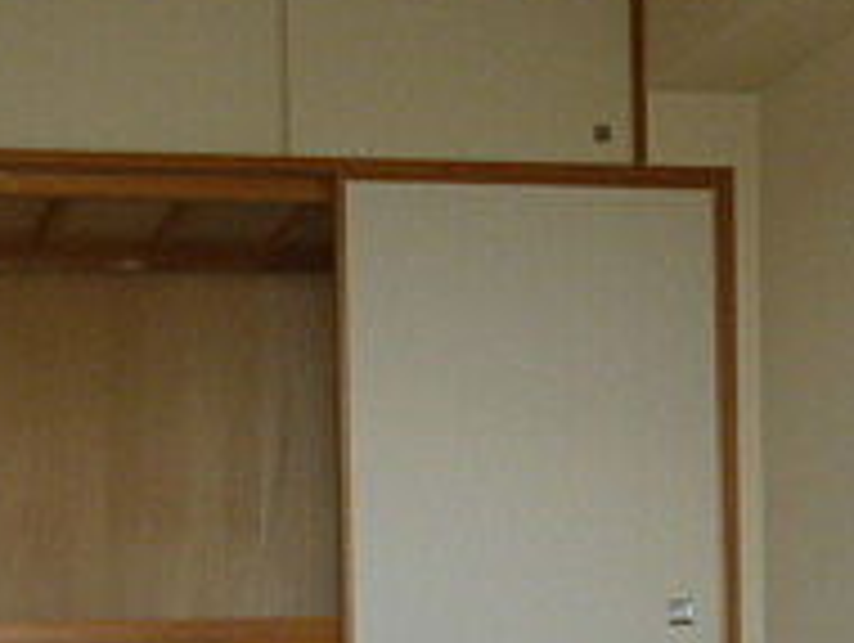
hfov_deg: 23.1
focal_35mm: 84
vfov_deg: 16.9
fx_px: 2075
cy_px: 760
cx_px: 234
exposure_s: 1/60
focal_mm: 4.5
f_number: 3.1
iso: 250
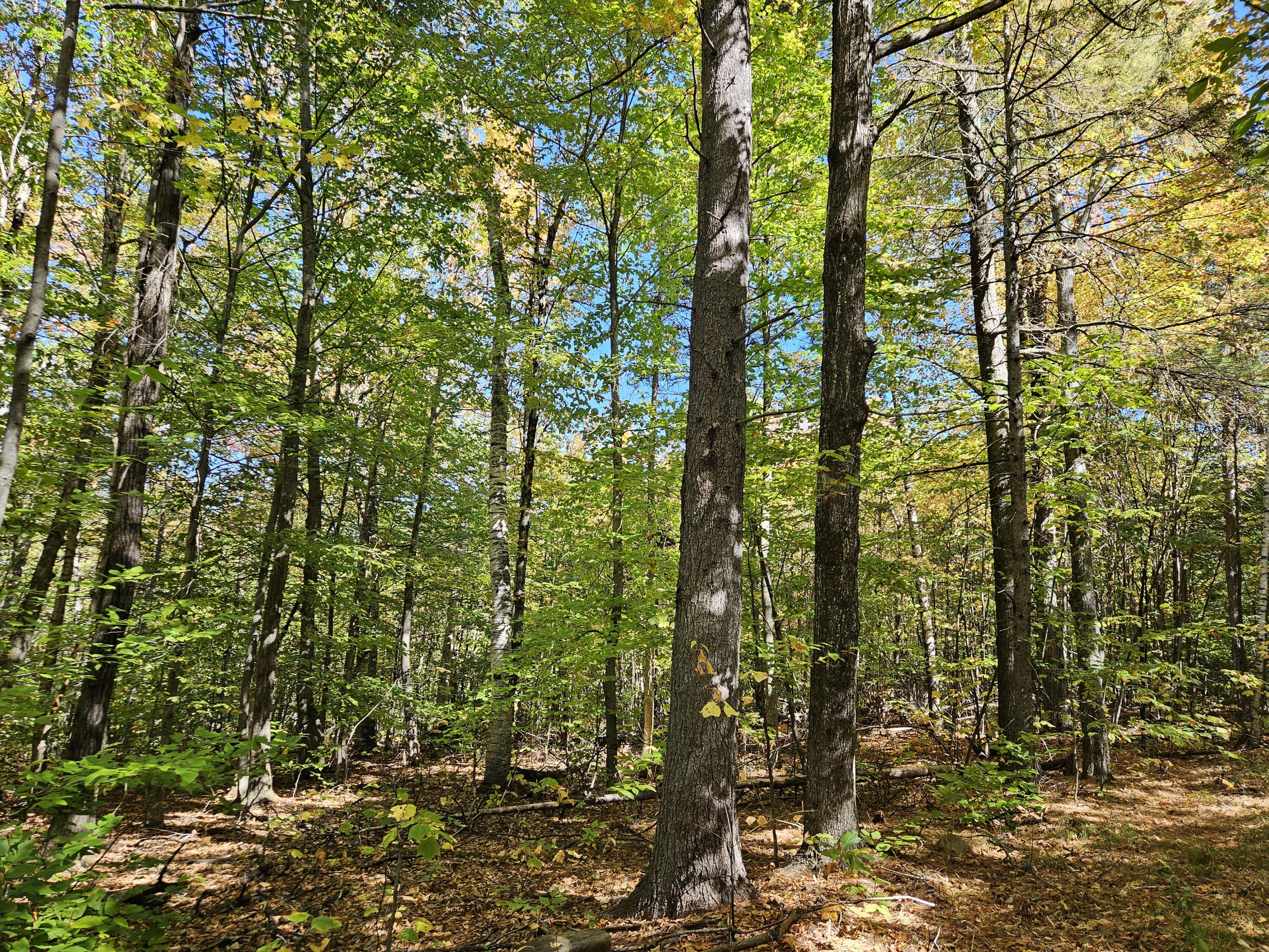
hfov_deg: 73.9
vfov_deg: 58.9
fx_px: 843
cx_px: 634
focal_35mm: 23
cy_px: 476
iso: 25
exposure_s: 1/175
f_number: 1.8
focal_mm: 5.4
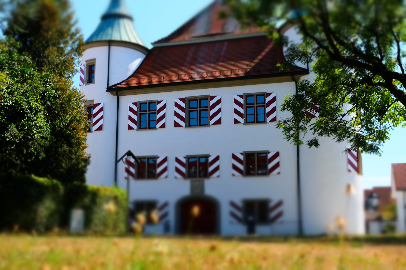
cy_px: 135
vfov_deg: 28.6
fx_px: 530
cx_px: 203
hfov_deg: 41.9
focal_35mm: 47
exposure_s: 1/900
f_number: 5.6
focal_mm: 31
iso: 400
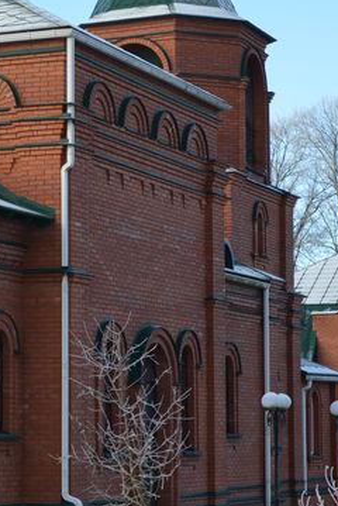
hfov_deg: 10.5
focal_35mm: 130
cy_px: 192
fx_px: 1827
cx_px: -18
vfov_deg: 15.7
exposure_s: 1/250
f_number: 8
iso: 200
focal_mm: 26
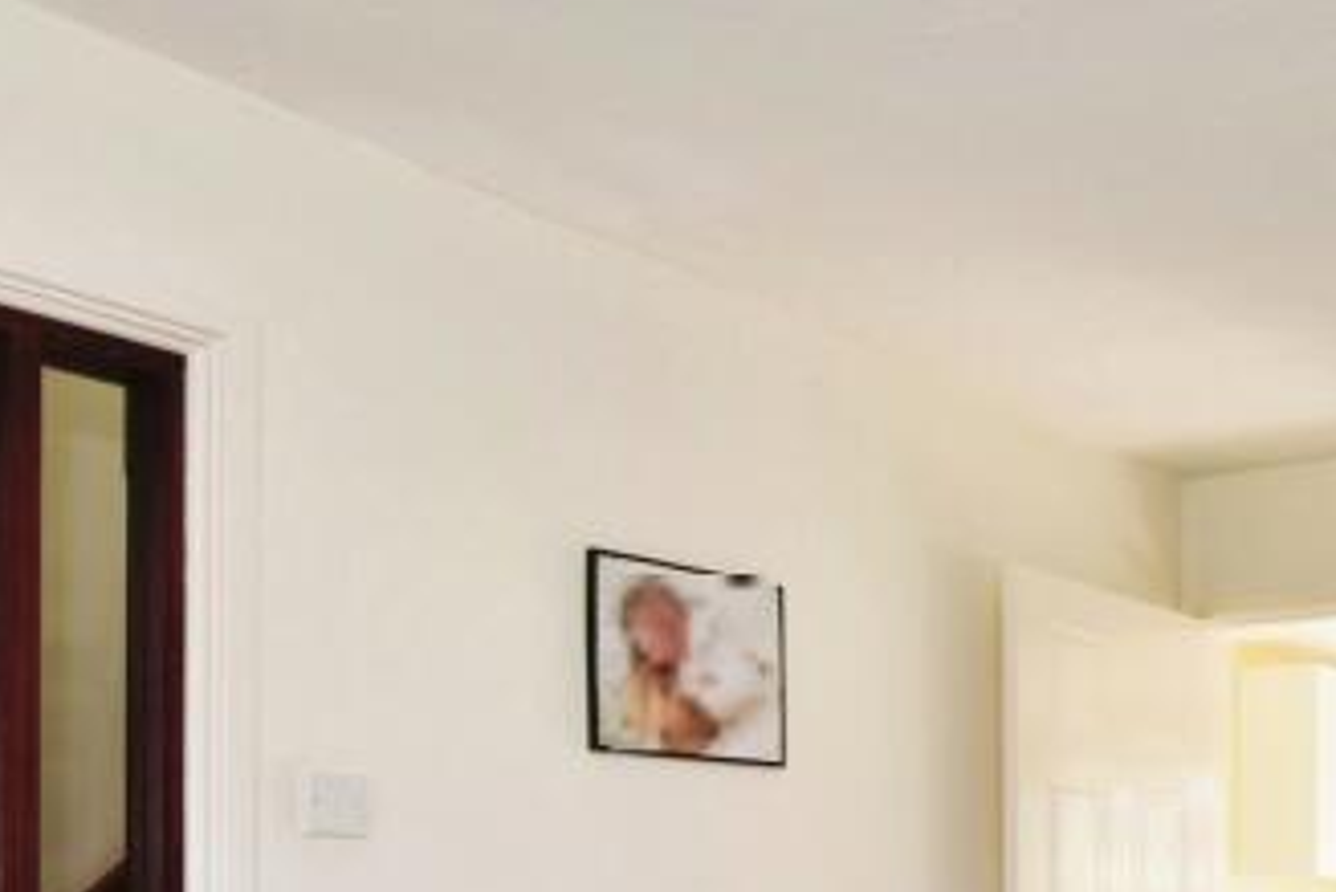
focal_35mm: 50
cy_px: 996
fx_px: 1856
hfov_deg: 35.7
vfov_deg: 25.0
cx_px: 1344
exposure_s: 1/30
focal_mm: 16
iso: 400
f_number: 7.1
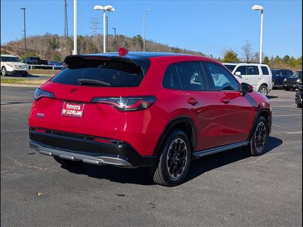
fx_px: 429
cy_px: 114
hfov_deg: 38.9
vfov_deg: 29.7
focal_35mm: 49
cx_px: 152
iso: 20
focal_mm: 6.9
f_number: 1.68
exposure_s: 1/1667
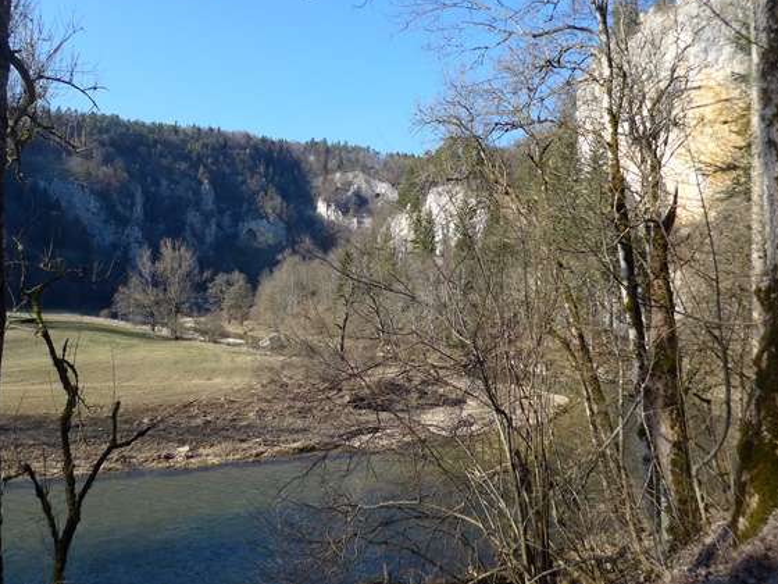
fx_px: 674
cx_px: 371
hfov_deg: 59.9
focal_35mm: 30
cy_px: 273
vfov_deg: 46.8
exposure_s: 1/640
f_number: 2.8
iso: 80
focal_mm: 6
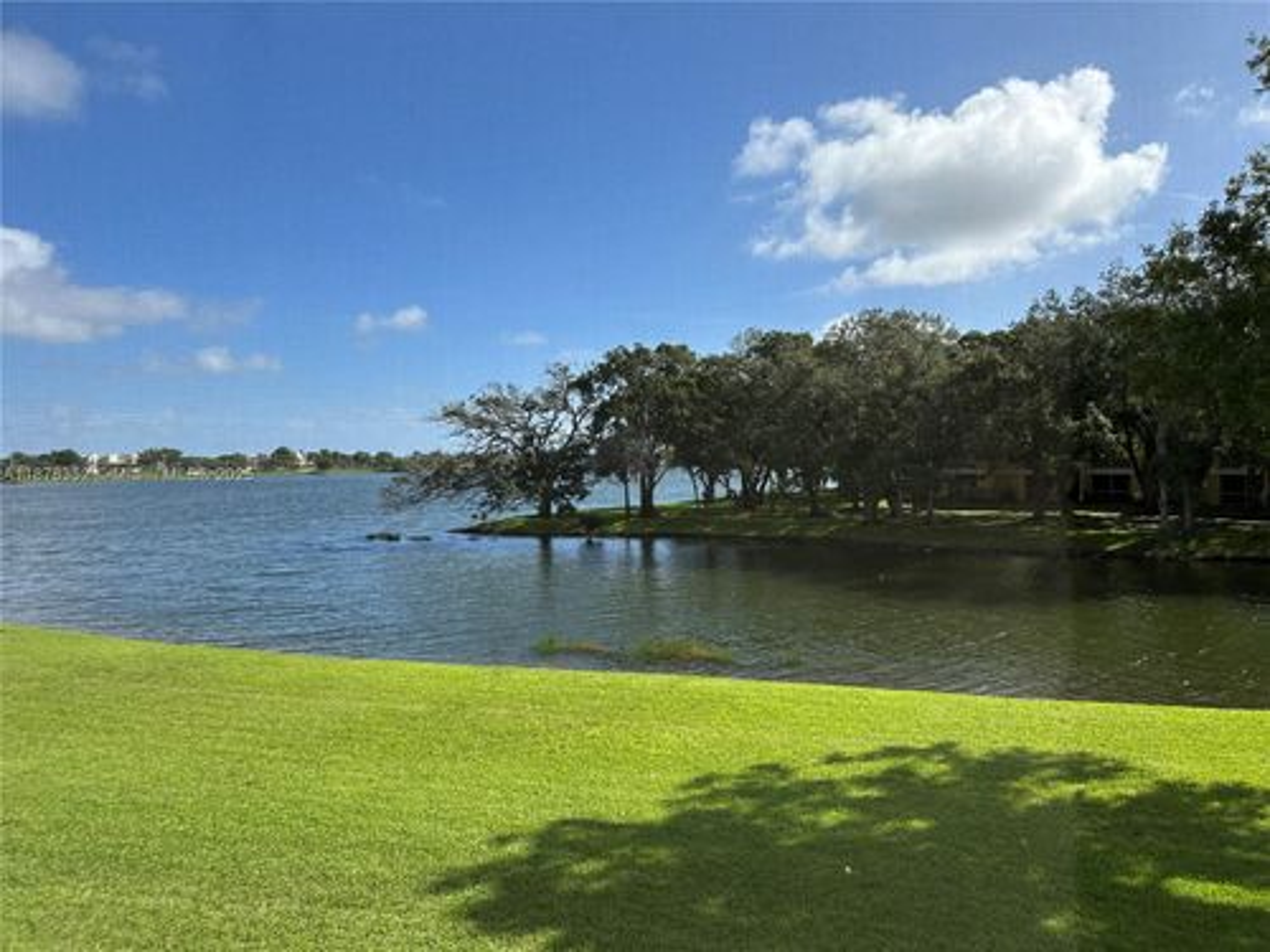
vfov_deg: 56.8
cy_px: 476
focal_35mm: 24
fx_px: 881
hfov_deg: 71.6
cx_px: 635
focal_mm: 6.86
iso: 80
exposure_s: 1/3155
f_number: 1.78
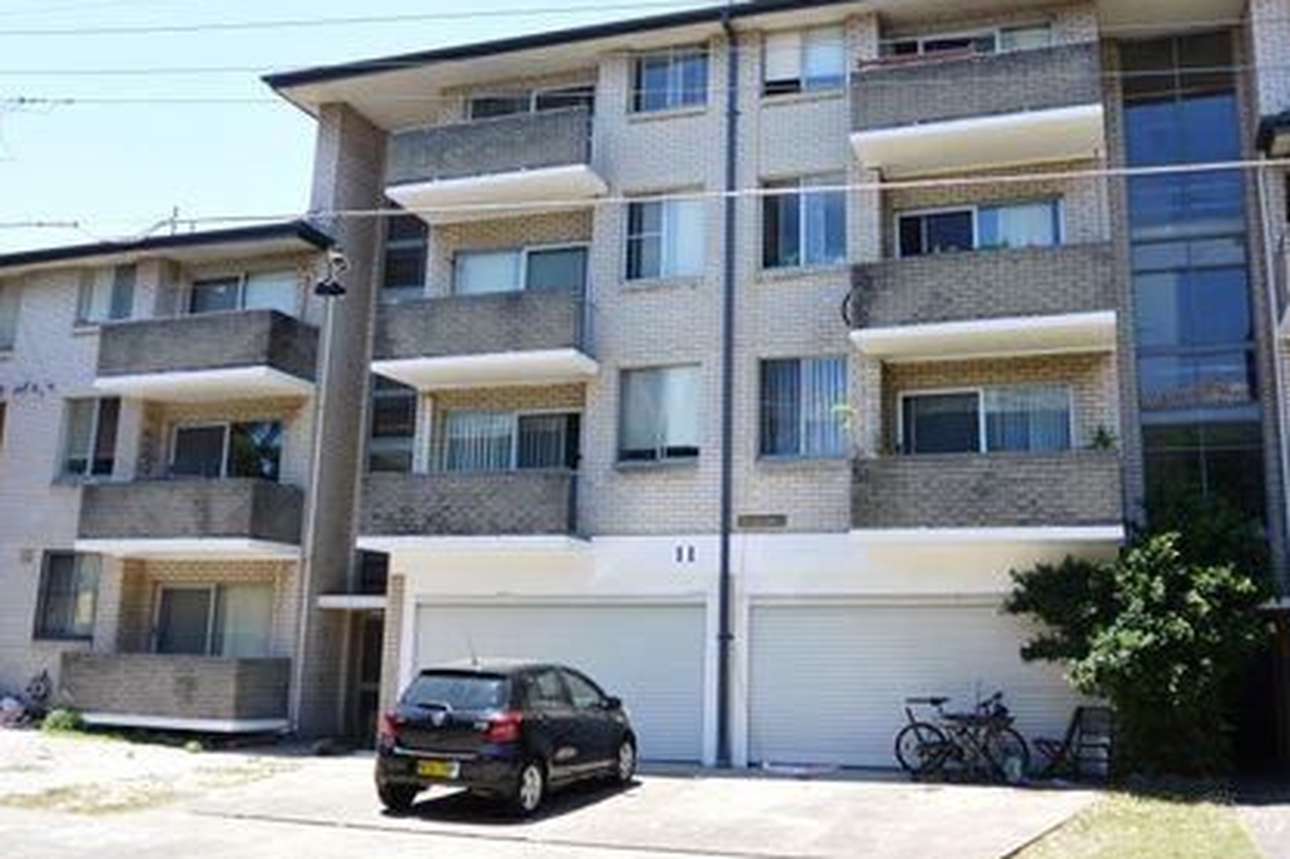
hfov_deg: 54.4
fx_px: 1254
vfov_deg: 37.8
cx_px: 704
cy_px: 398
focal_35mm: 35
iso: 160
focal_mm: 11.8
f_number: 3.8
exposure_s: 1/500
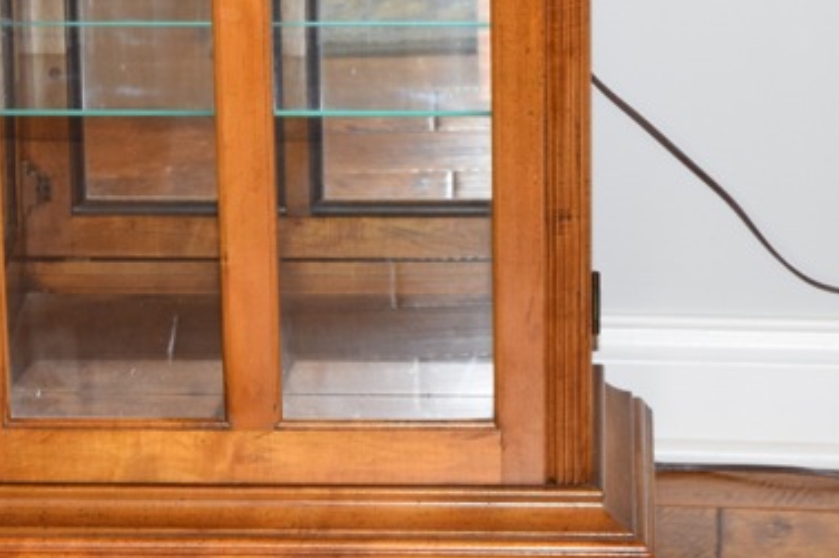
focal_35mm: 191
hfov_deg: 10.8
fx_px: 4449
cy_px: 3
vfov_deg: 7.2
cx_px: 220
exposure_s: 1/60
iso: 800
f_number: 5.3
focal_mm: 48
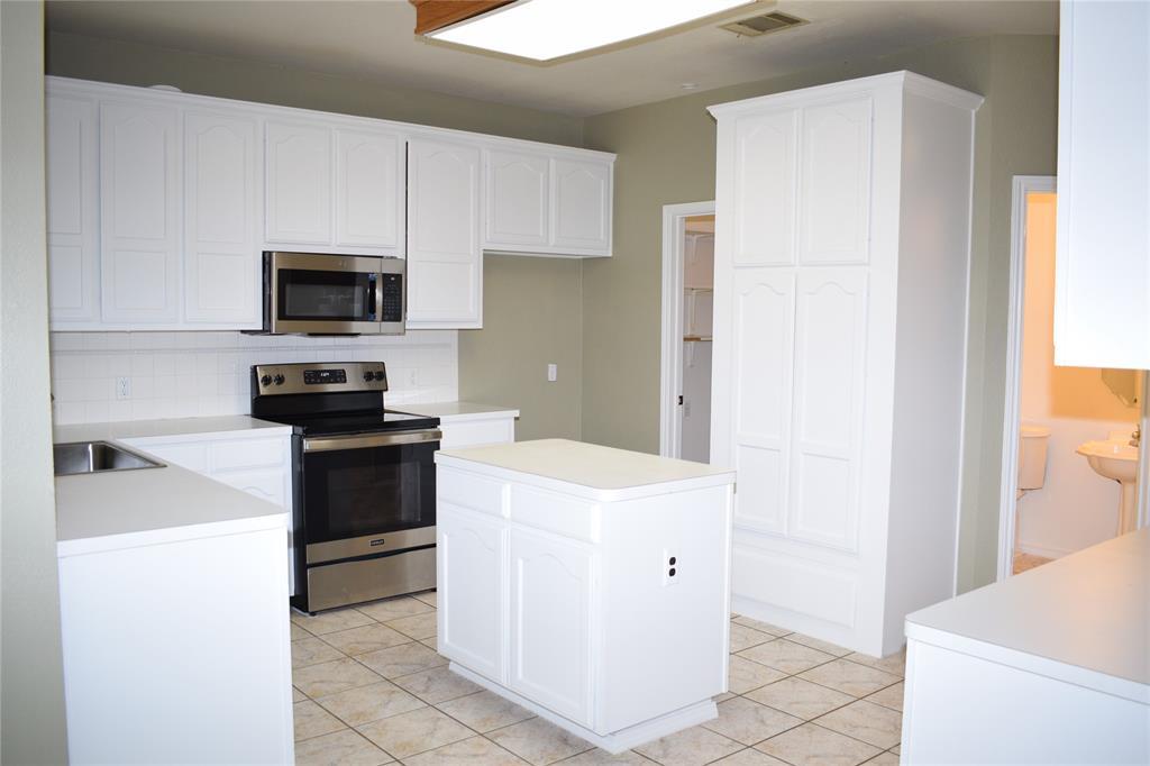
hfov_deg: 61.9
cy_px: 383
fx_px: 958
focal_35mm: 30
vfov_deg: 43.6
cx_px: 575
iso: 400
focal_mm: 20
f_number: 4.5
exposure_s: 1/80
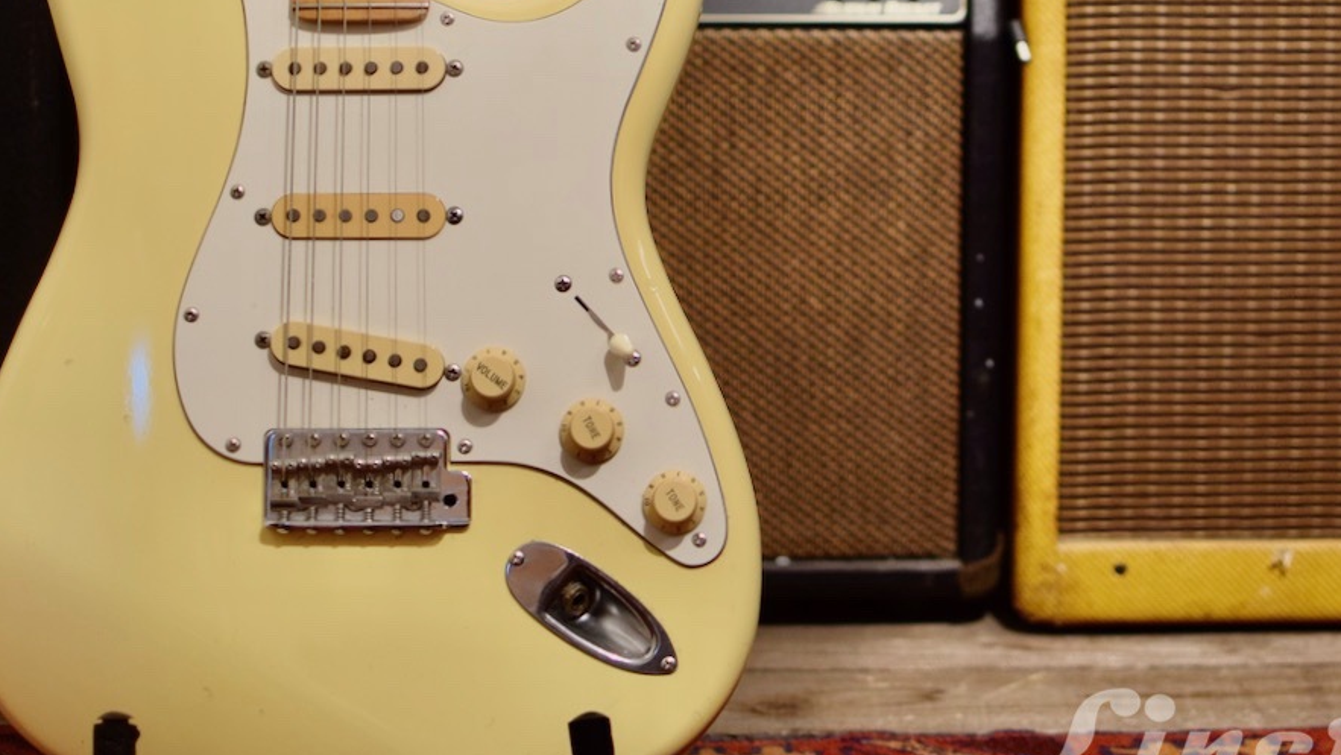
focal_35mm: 80
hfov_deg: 26.5
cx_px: 873
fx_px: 2837
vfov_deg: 15.1
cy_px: 220
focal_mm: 35
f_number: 1.8
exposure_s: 1/80
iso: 400
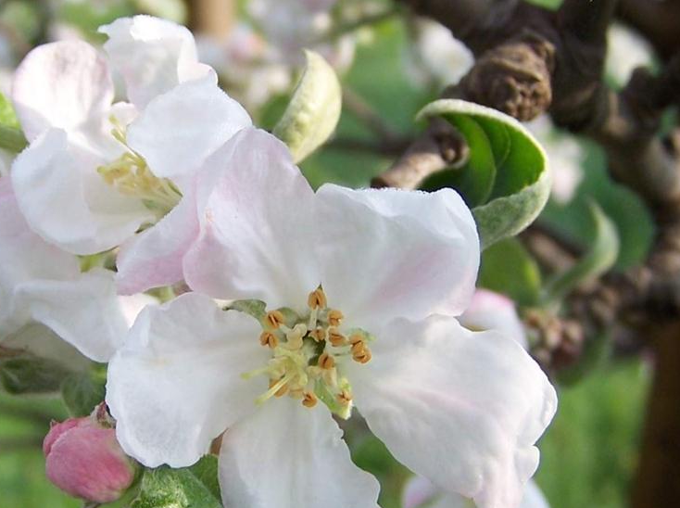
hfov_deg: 35.8
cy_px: 309
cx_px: 223
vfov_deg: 27.4
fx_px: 1039
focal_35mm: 53
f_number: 2.8
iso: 80
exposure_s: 1/640
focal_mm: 6.3
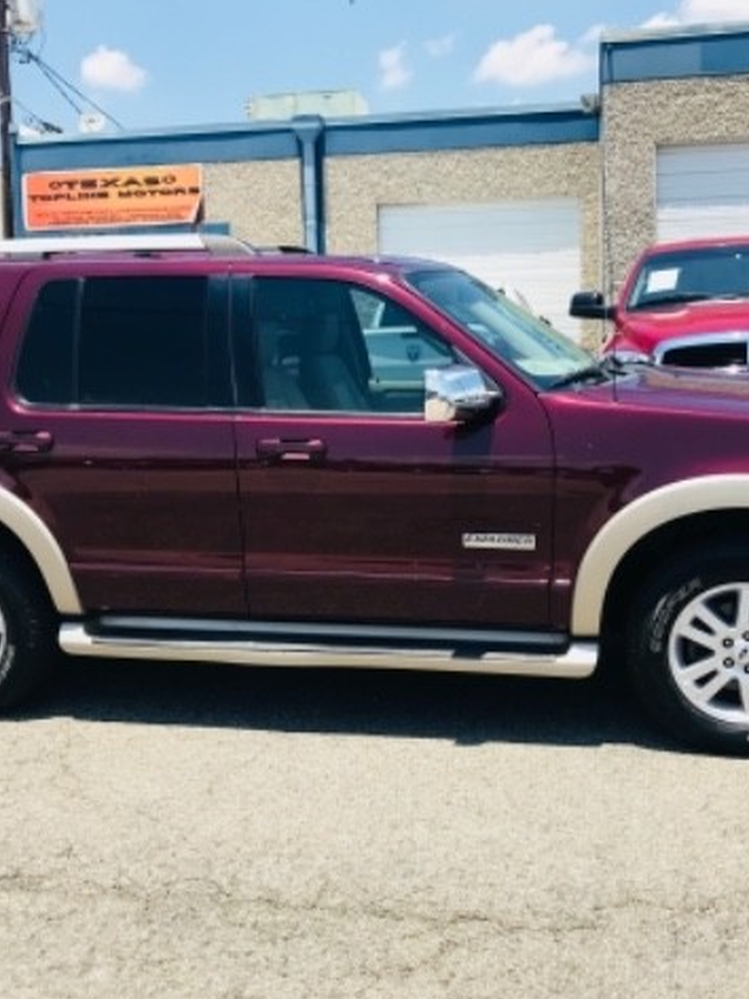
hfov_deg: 37.7
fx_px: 1096
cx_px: 387
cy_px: 502
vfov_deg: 49.0
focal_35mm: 38
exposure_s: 1/1742
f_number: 1.8
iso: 20
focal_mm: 3.99
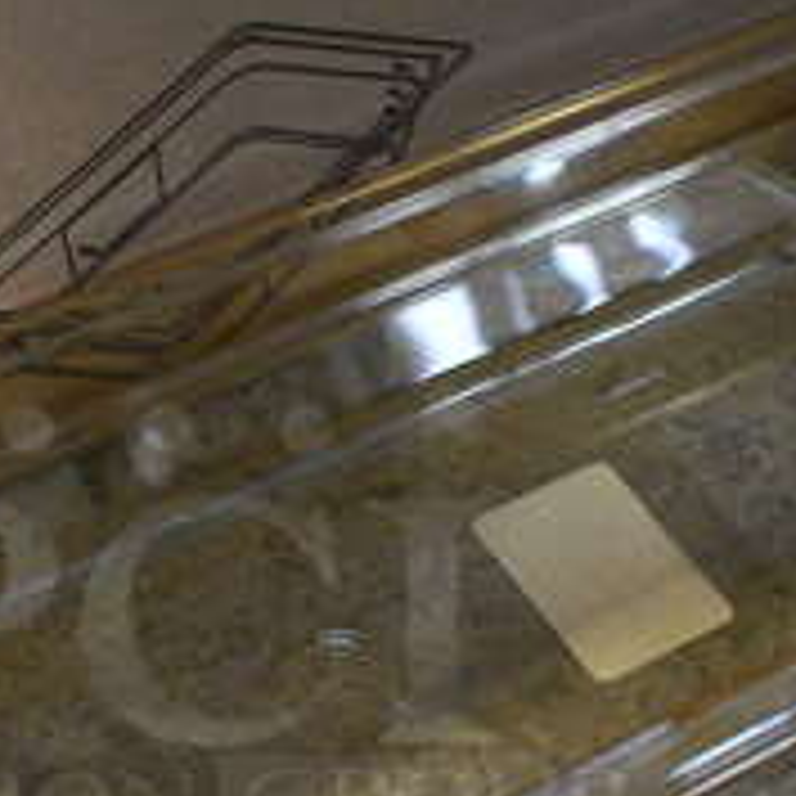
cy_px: 612
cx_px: 166
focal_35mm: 79
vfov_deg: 21.7
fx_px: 2055
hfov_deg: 21.7
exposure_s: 1/125
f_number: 3.5
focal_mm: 18
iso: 4500
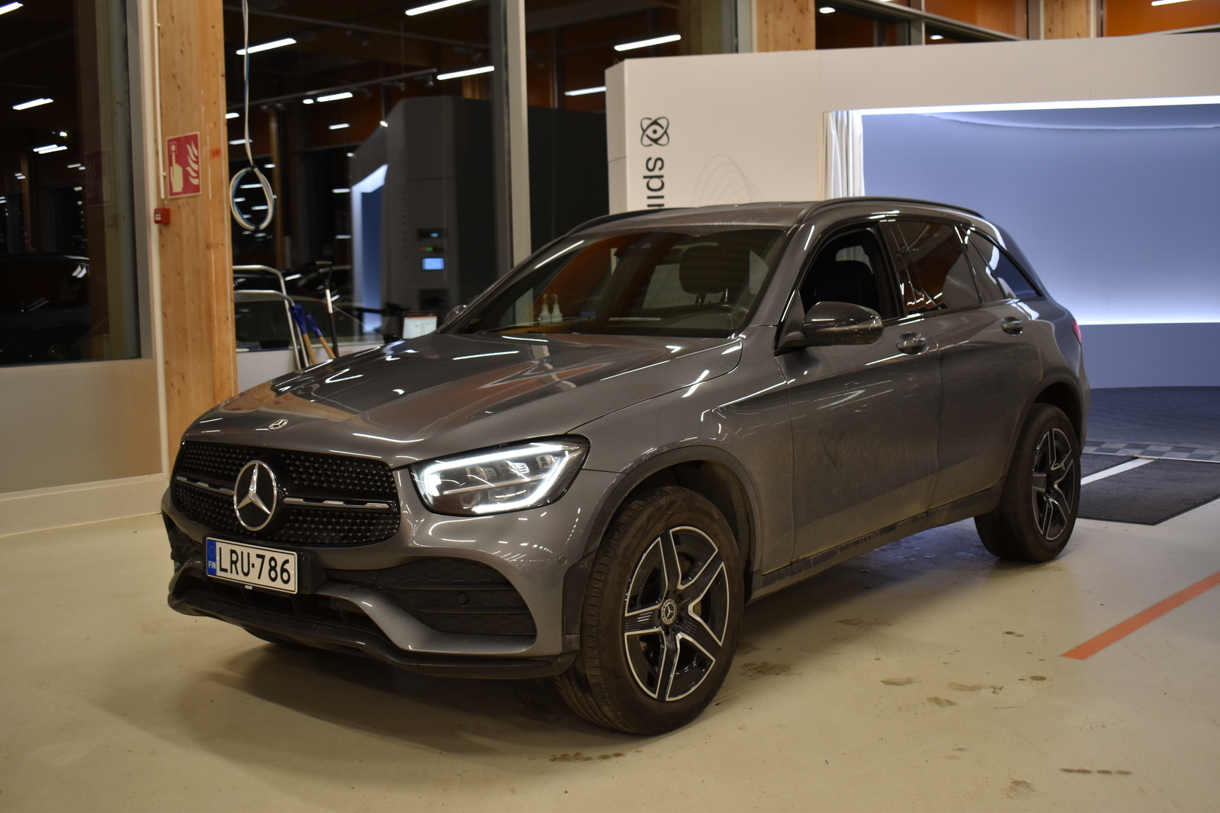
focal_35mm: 39
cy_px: 406
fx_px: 1322
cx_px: 610
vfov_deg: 34.2
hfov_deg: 49.6
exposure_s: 1/60
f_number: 4
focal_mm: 26
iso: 450
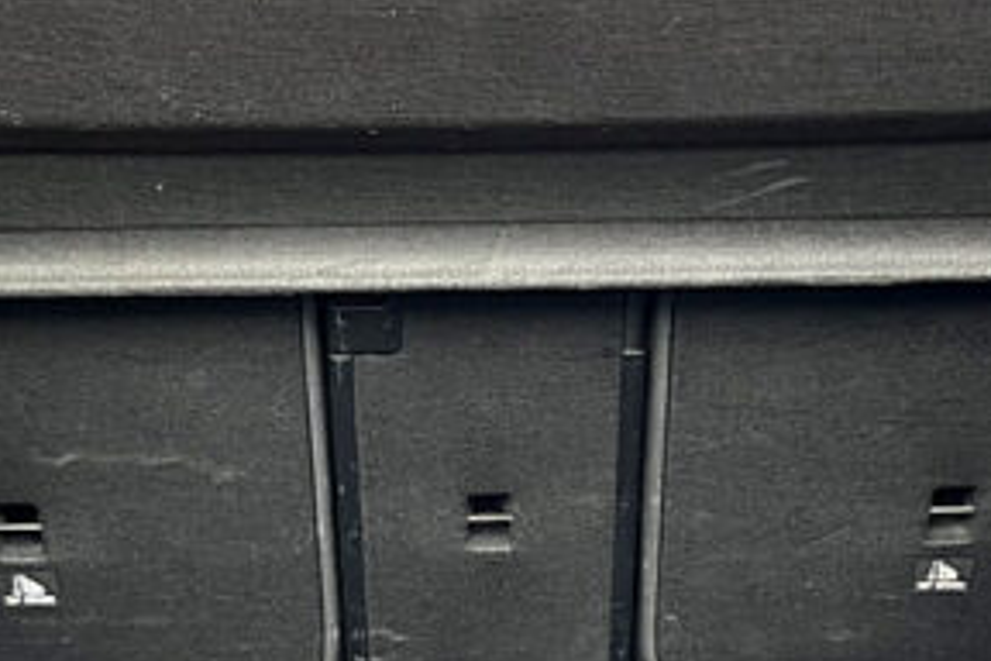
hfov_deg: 27.0
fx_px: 2064
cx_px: 520
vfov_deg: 18.2
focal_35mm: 75
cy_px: 389
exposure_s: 1/80
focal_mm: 5.1
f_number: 1.6
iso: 125
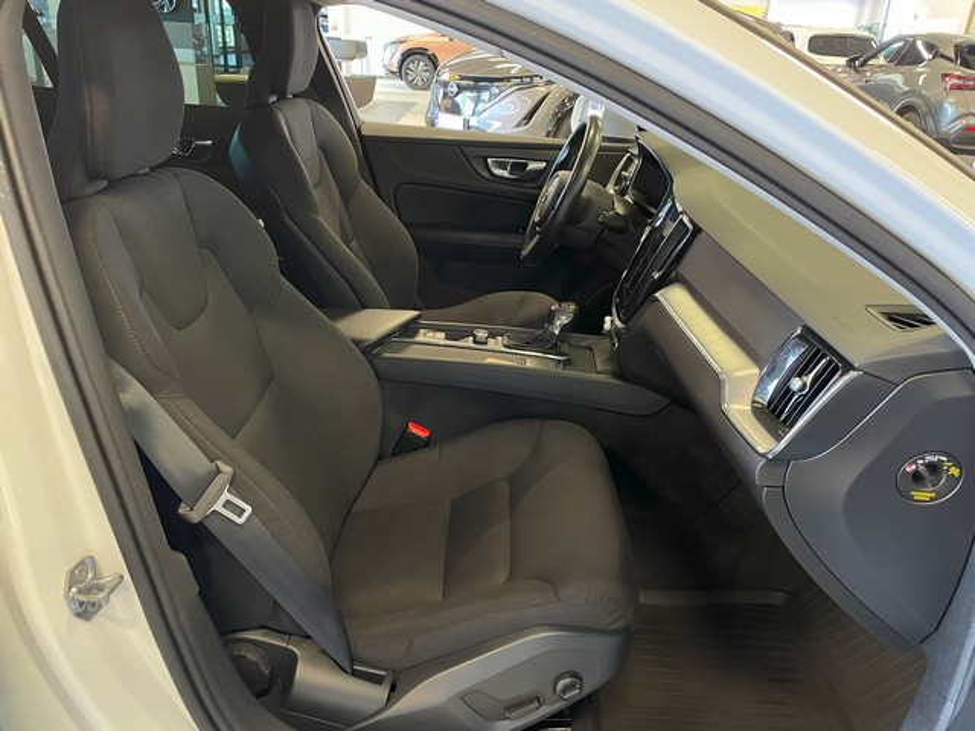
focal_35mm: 26
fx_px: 732
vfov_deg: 53.1
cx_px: 488
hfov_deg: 67.3
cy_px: 366
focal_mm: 4.2
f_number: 1.6
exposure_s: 1/50
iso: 500
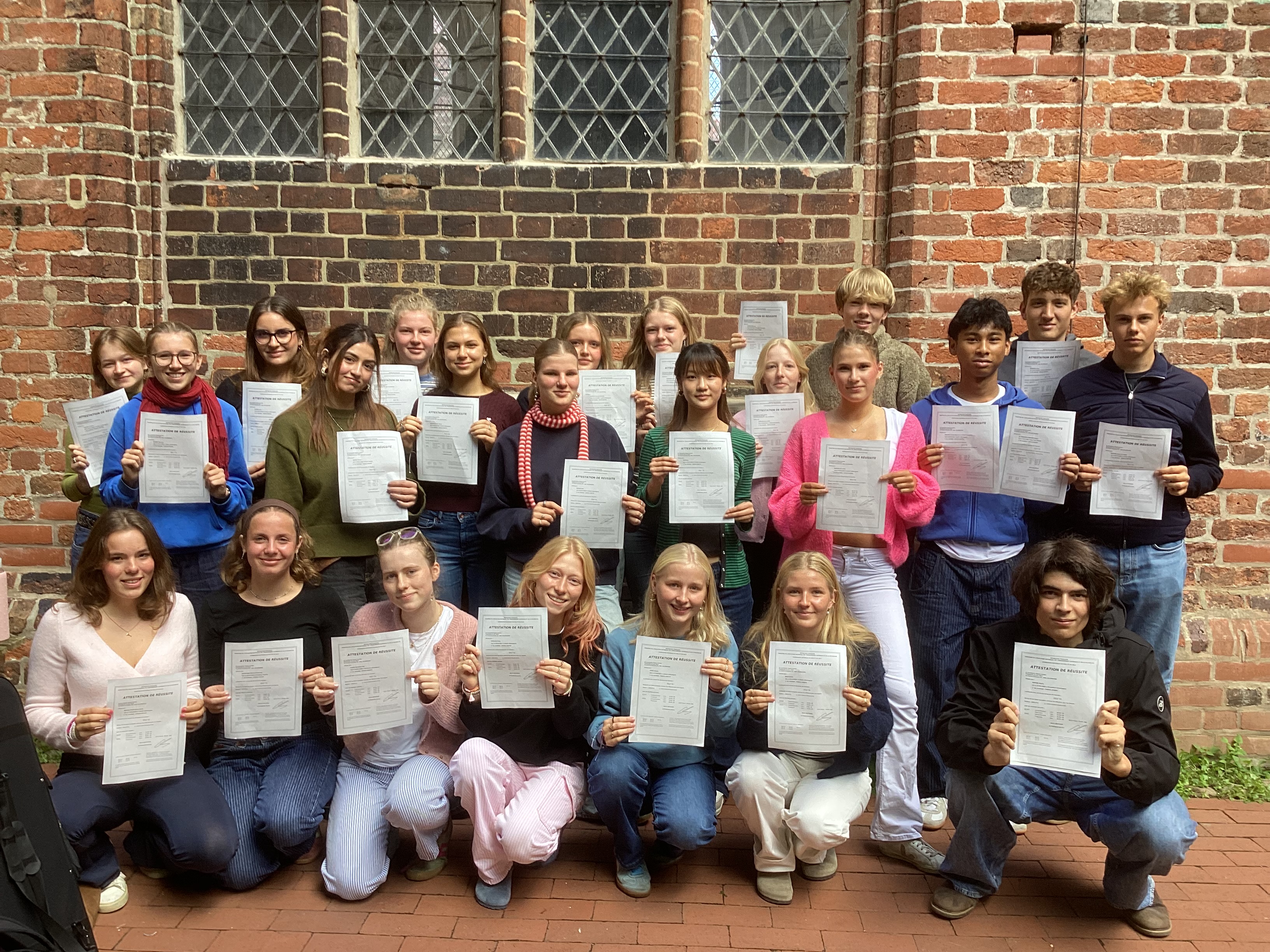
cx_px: 635
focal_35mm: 31
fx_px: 1137
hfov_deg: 58.4
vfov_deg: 45.4
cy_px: 476
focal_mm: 3.3
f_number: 2.4
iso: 50
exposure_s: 1/120
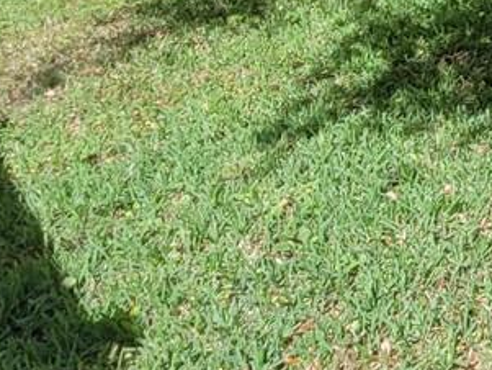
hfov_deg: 23.0
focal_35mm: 69
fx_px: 981
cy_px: -82
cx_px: 732
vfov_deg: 19.9
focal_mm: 1.74
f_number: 2.2
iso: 40
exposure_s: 1/1033
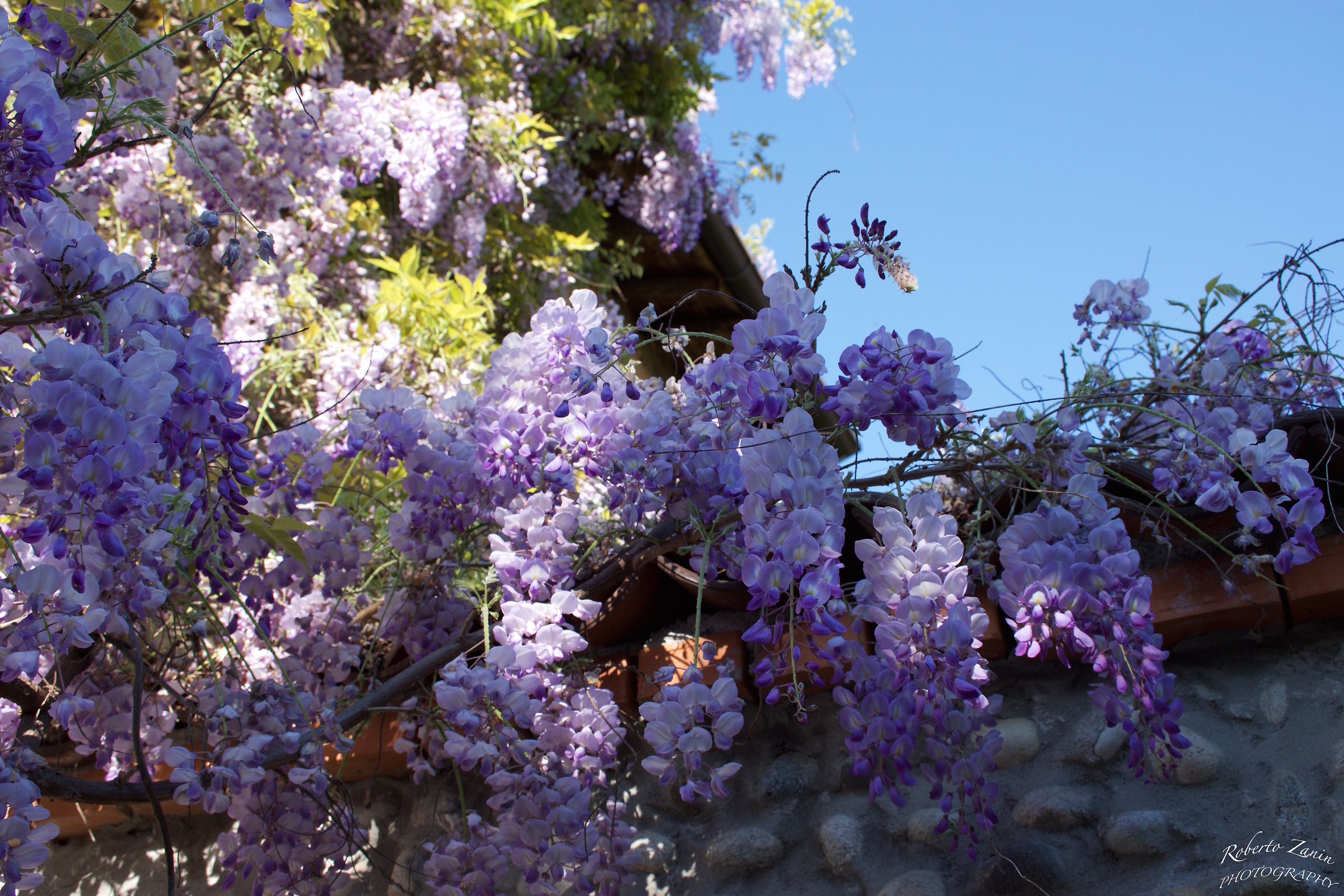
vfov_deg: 33.0
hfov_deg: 47.9
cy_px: 448
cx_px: 672
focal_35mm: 40
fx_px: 1512
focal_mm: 27
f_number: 9
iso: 100
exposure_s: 1/60
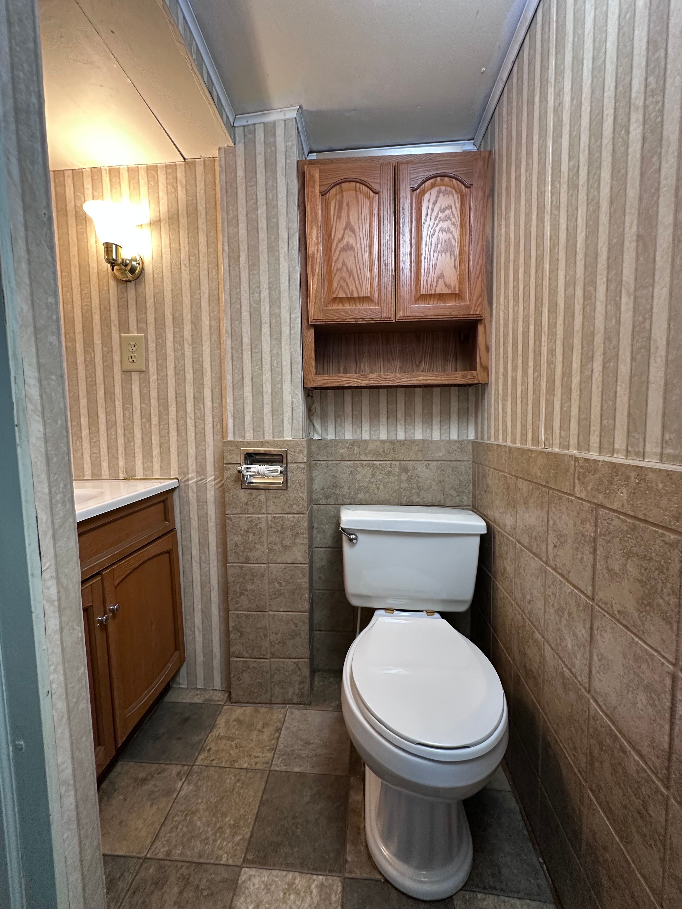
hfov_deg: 85.7
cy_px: 454
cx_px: 341
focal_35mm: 14
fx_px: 368
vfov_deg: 102.1
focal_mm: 2.22
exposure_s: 1/60
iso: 200
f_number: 2.2
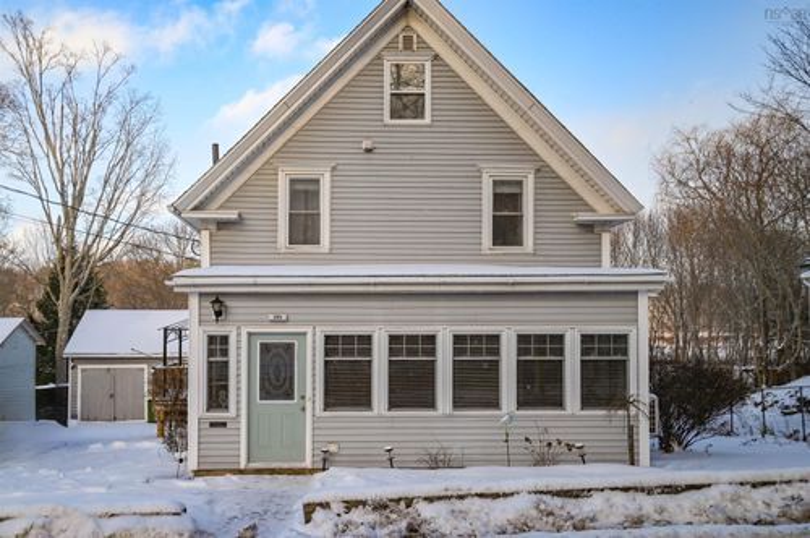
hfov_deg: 55.9
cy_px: 269
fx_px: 764
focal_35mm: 34
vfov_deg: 38.8
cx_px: 405
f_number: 6.3
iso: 100
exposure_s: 1/320
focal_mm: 34
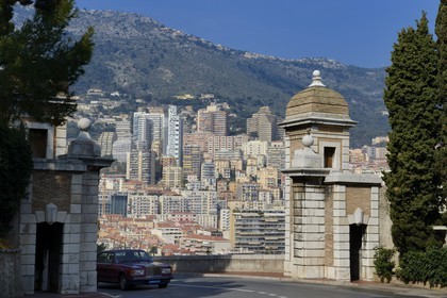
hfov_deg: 34.5
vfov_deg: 23.4
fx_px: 720
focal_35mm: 58
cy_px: 149
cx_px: 224
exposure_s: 1/250
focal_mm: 58
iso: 200
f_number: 14
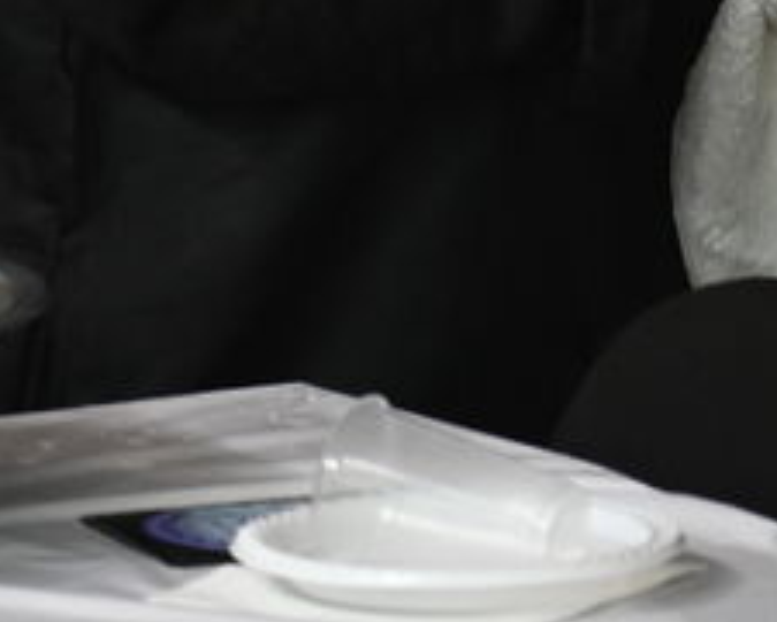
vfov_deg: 3.7
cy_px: -971
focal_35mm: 409
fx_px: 9405
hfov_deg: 4.7
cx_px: 584
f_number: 3.2
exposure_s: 1/80
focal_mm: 70
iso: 1000
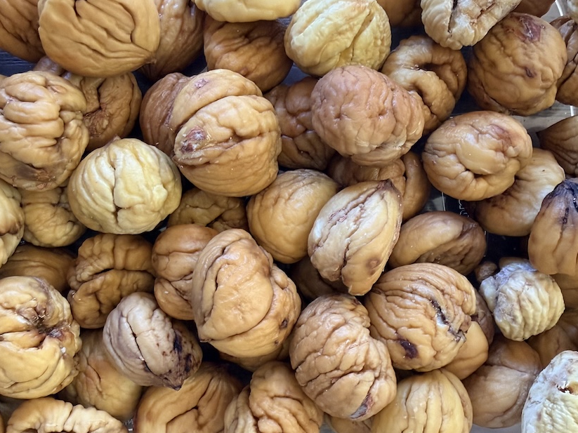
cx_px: 259
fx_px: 584
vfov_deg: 40.7
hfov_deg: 52.5
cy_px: 214
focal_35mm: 35
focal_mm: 2.22
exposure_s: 1/88
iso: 320
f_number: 2.2
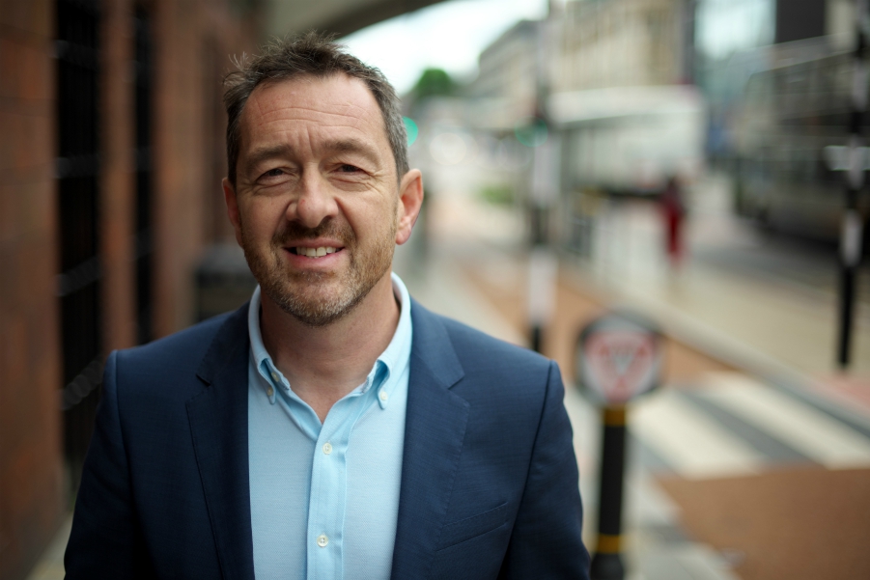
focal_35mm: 50
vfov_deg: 27.0
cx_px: 435
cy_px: 290
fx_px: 1208
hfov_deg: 39.6
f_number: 1.6
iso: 200
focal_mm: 50
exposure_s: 1/2000
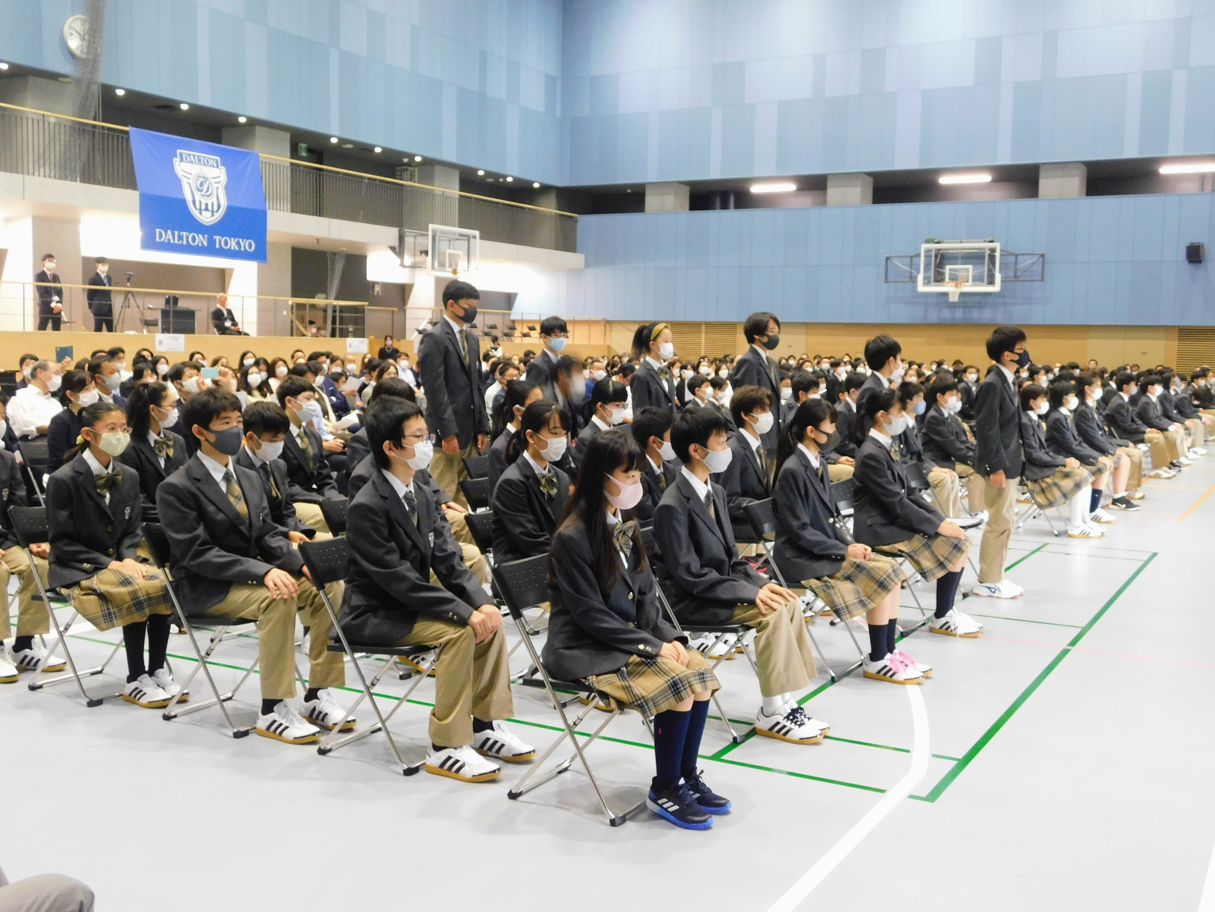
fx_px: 1264
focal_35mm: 36
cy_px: 456
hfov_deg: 51.4
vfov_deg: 39.7
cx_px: 608
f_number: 3.5
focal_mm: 6.3
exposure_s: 1/15
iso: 400
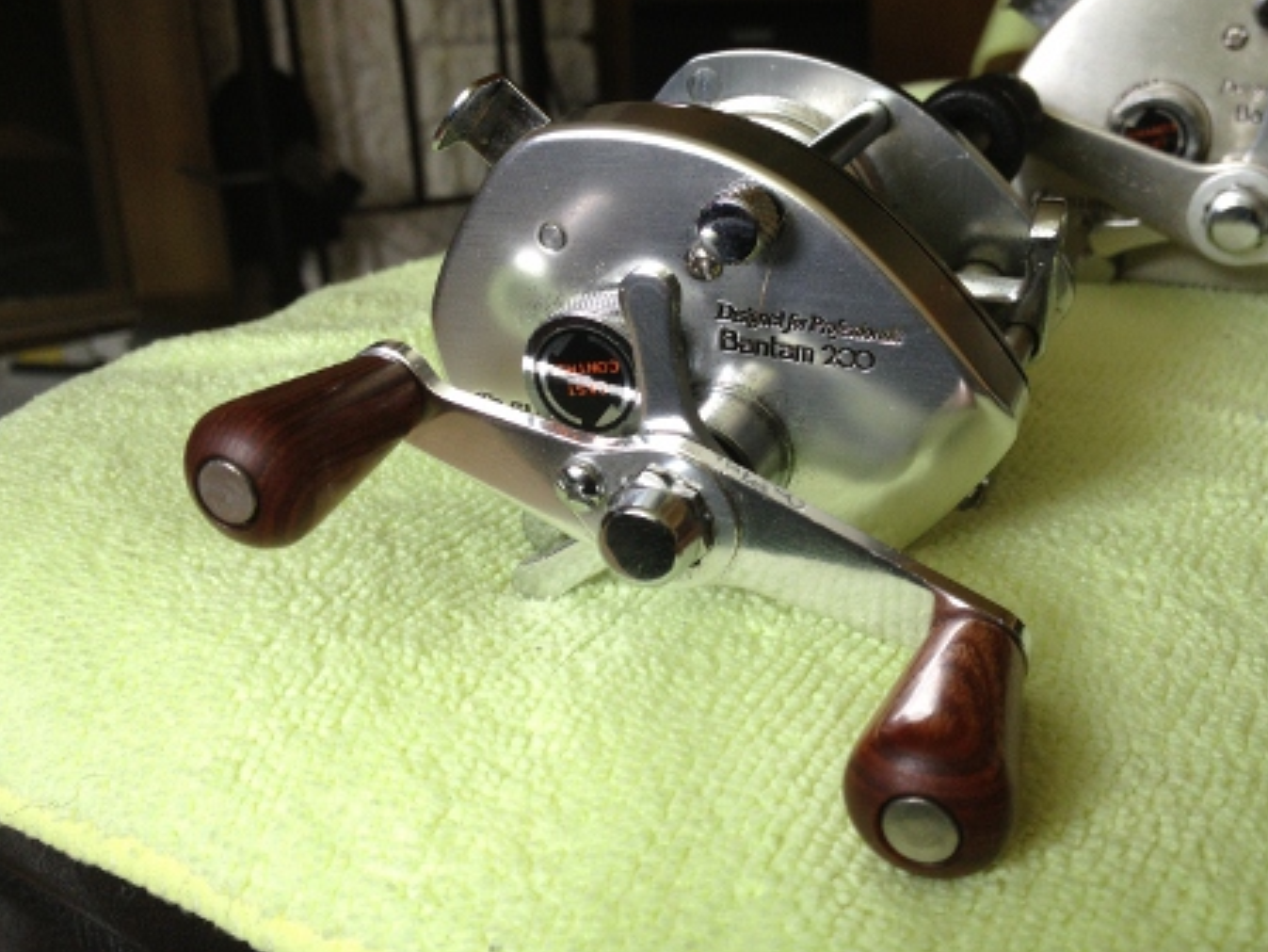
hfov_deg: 47.8
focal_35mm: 39
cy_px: 439
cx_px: 675
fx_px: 1429
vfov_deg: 36.8
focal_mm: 4.28
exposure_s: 1/20
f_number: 2.4
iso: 80
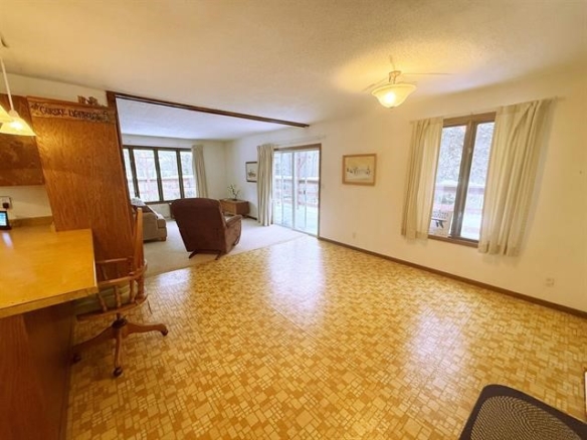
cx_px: 294
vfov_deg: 85.7
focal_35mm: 14
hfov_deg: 102.1
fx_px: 237
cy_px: 220
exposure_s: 1/60
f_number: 2.2
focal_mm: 2.22
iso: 320
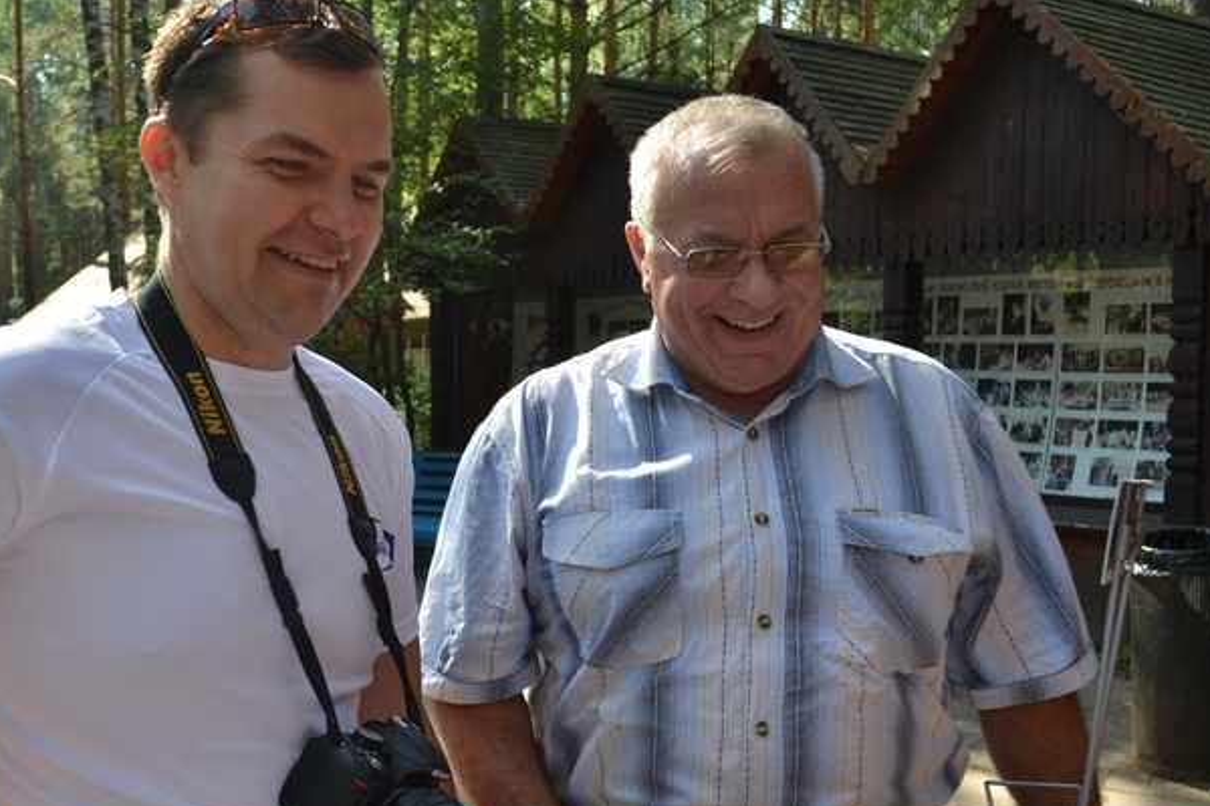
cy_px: 468
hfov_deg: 48.1
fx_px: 1344
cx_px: 464
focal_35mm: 40
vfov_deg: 33.3
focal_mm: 20
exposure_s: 1/125
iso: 110
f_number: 5.6
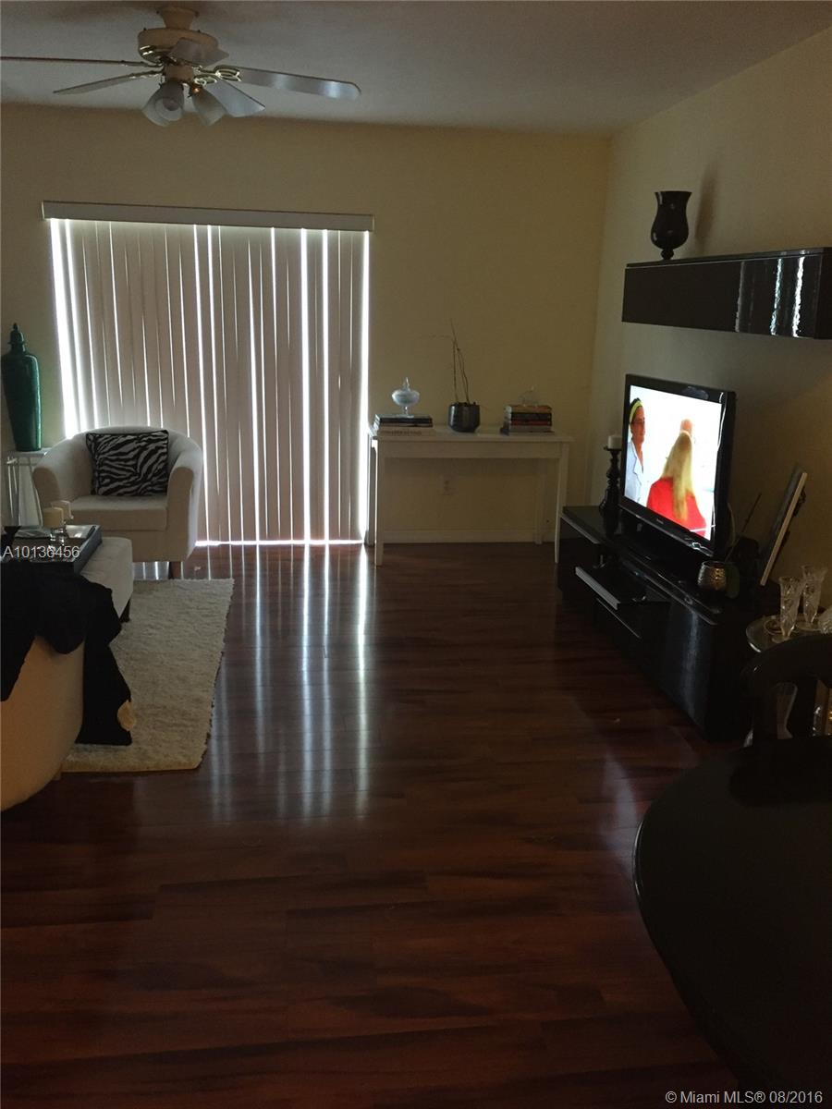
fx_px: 929
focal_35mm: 29
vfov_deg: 61.7
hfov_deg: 48.2
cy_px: 554
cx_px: 416
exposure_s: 1/20
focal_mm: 4.15
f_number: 2.2
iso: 250
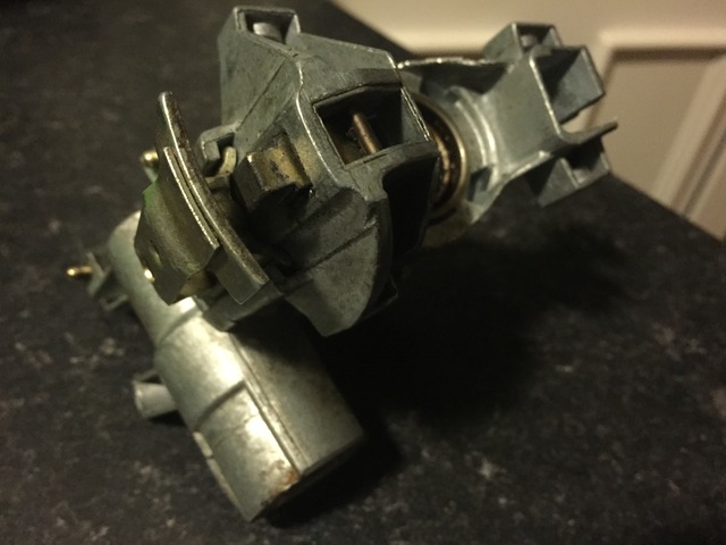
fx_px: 608
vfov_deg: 48.2
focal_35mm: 29
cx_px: 363
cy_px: 272
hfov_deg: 61.7
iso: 640
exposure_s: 1/17
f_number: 2.2
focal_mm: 4.15
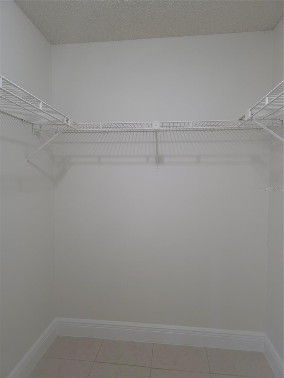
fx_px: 252
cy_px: 189
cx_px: 142
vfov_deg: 73.9
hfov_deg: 58.9
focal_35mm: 23
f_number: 1.7
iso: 160
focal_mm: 6.3
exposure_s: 1/60
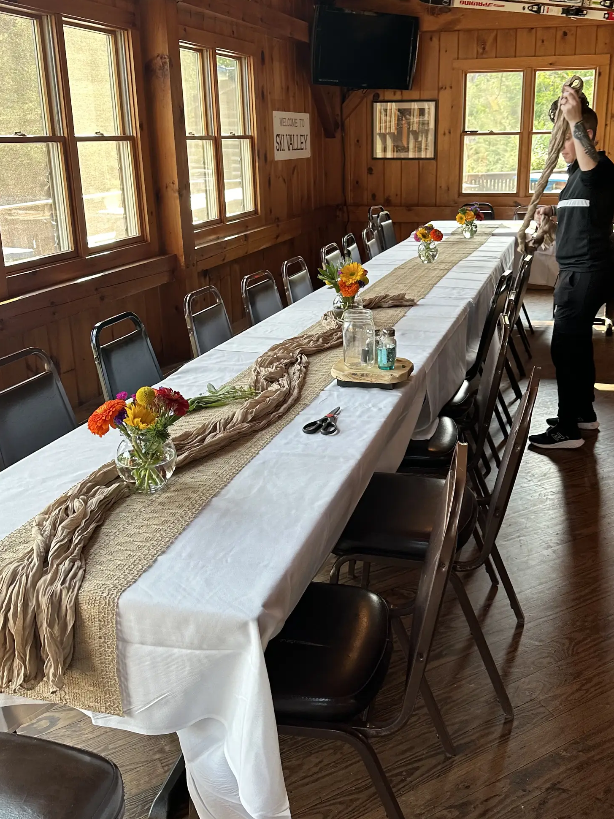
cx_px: 371
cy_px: 362
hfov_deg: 42.7
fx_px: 780
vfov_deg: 55.2
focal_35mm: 33
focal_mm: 6.86
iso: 125
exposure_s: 1/120
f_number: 1.78
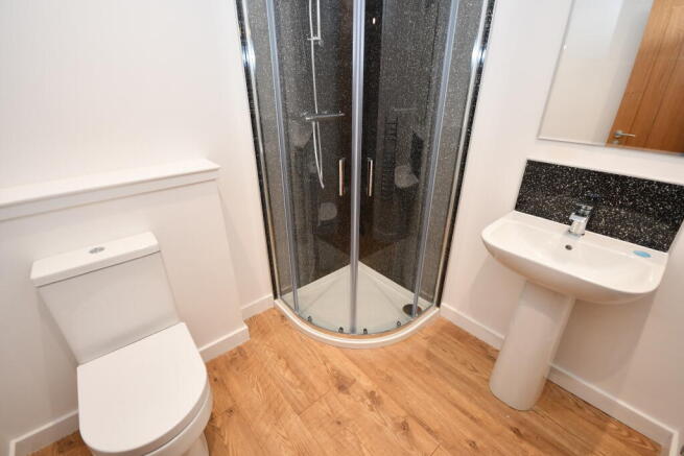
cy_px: 228
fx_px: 285
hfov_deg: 100.4
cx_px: 342
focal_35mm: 15
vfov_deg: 77.4
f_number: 4
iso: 560
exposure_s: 1/60
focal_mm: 10
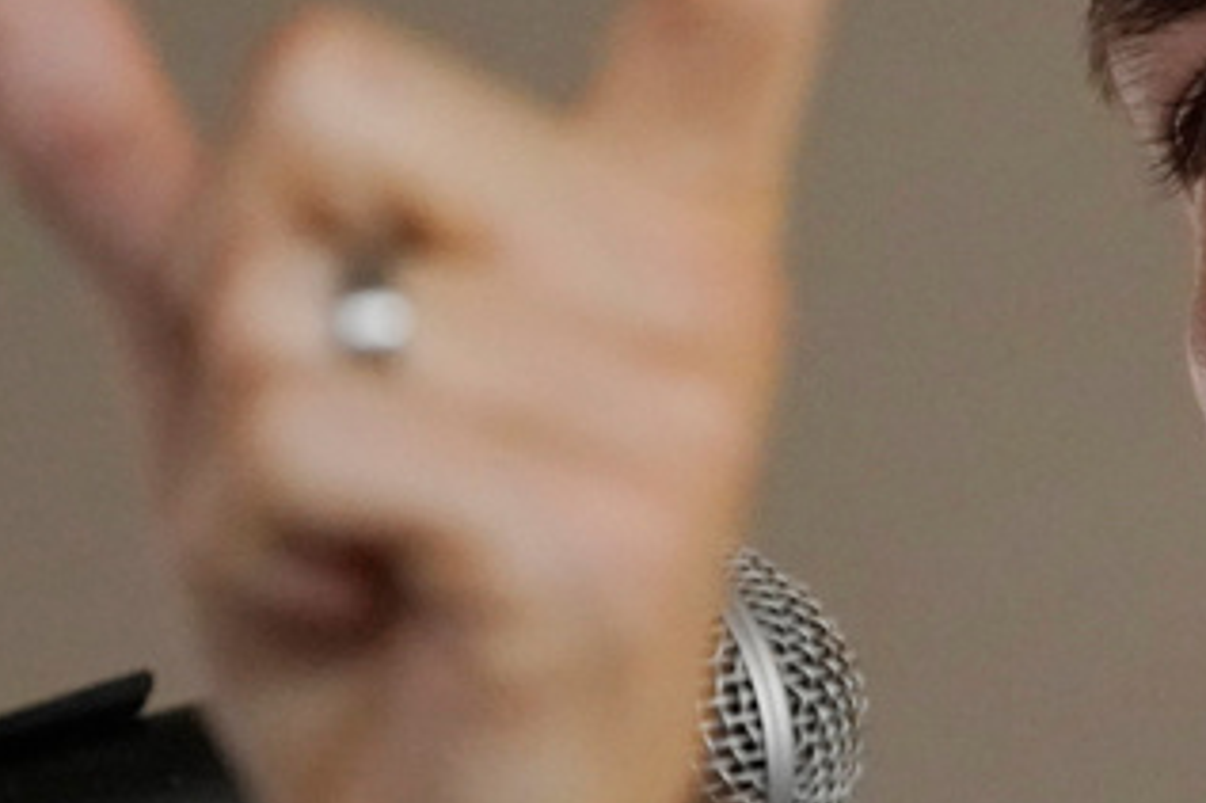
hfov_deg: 2.0
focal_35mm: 1038
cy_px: 244
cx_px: 1316
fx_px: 34753
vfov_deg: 1.3
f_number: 5.6
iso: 8000
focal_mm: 321
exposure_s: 1/800
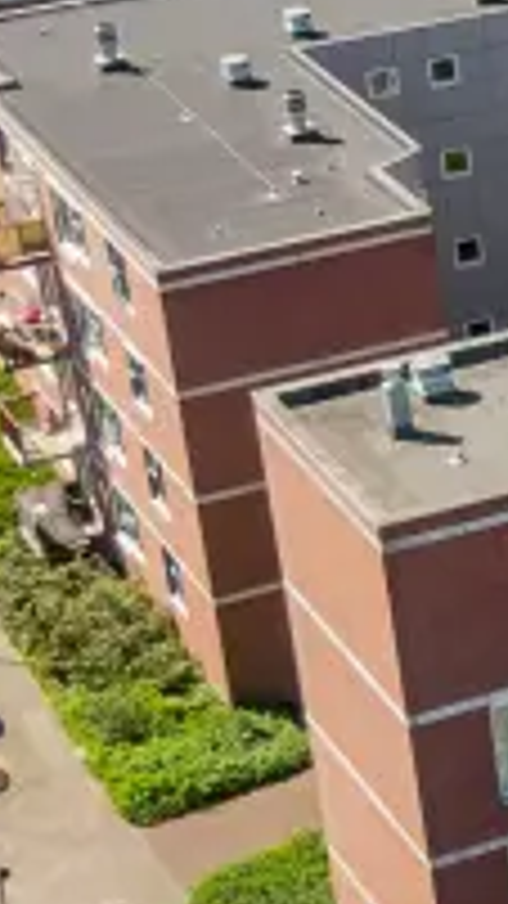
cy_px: 364
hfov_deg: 7.5
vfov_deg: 15.1
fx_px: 3402
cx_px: 1560
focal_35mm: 142
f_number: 2.8
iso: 100
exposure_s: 1/800
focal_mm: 4.39
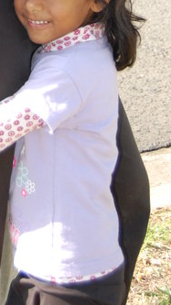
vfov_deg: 12.6
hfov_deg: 7.3
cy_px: -108
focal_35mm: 164
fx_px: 1324
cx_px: -48
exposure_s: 1/500
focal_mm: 34
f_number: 5
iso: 400
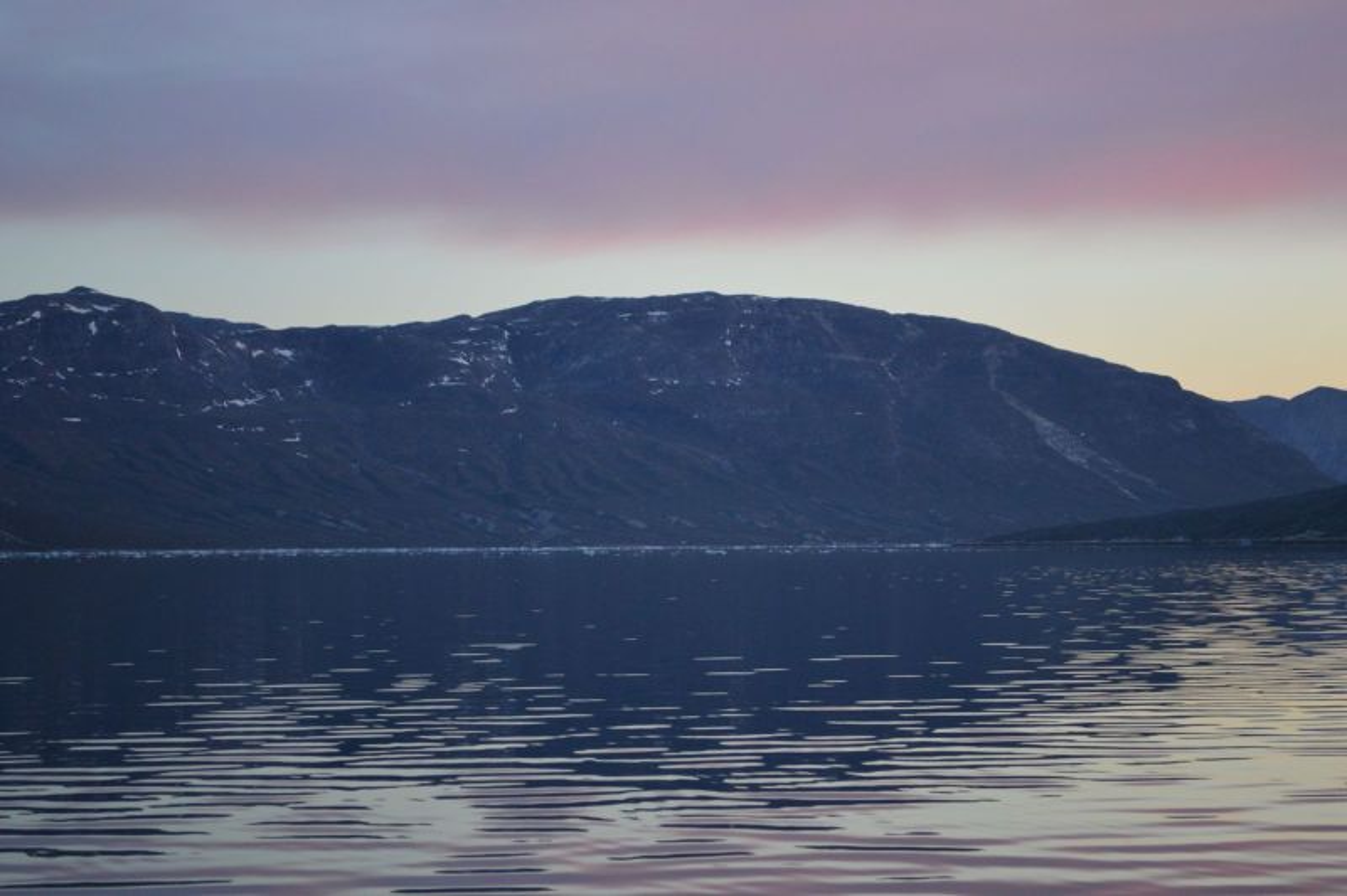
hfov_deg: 24.6
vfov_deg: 16.5
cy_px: 448
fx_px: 3084
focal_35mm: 82
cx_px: 674
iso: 1000
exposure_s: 1/60
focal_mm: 55
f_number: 5.6
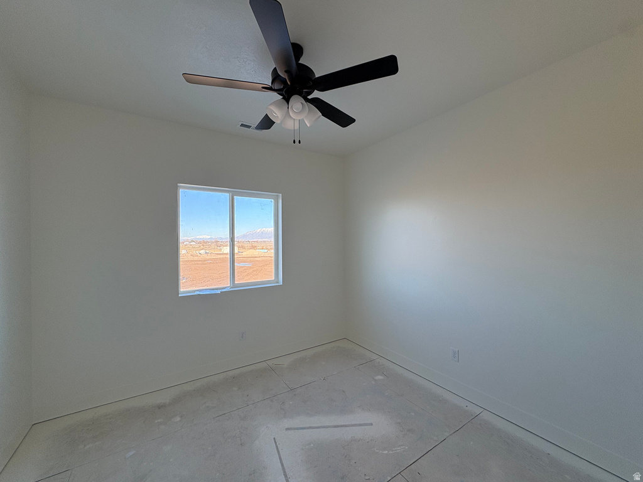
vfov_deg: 85.7
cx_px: 322
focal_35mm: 14
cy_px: 241
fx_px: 260
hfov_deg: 102.1
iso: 64
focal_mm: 2.22
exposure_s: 1/139
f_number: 2.2
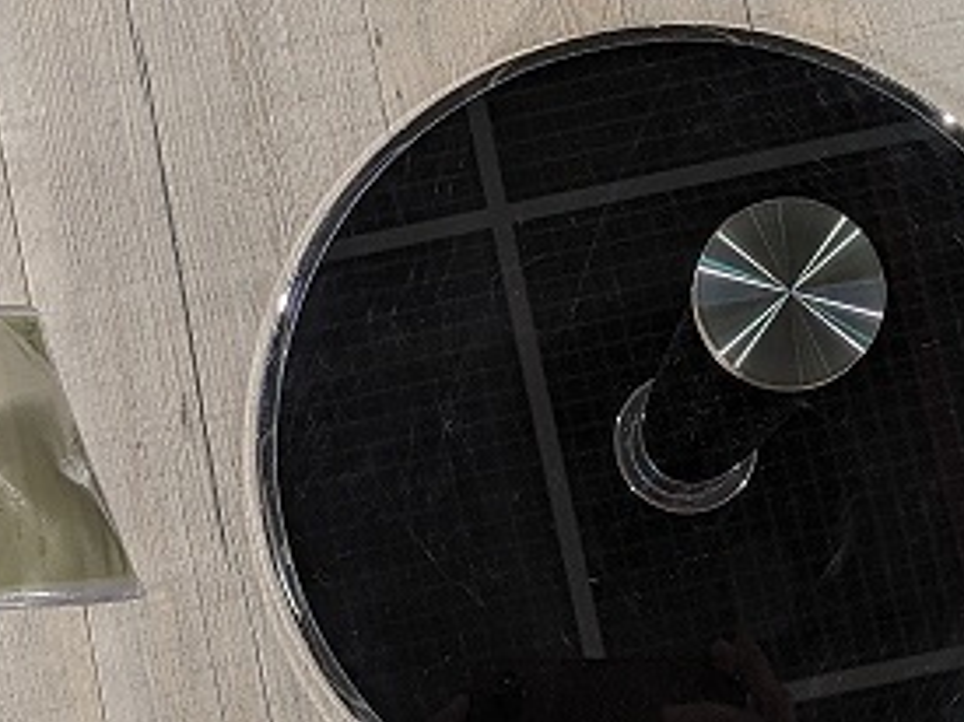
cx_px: 536
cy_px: 256
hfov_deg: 19.8
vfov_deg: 14.9
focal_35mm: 99
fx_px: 2756
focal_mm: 4.38
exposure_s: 1/25
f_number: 1.73
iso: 61
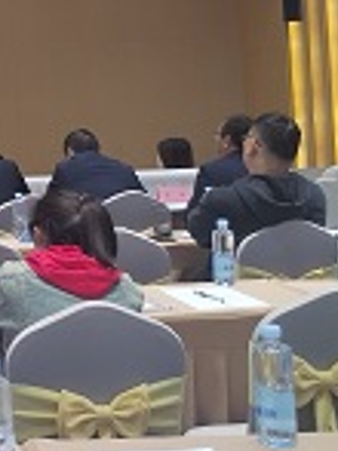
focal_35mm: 79
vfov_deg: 24.2
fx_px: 1030
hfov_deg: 16.4
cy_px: 61
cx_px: -221
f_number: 1.8
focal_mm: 4.75
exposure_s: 1/50
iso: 279
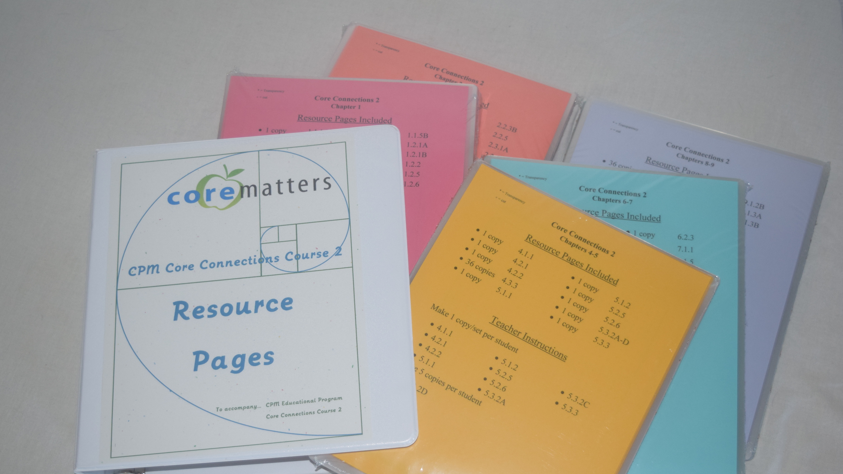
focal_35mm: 51
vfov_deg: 23.5
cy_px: 283
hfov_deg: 40.6
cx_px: 425
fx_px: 1140
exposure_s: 1/60
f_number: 4.5
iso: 800
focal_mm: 32
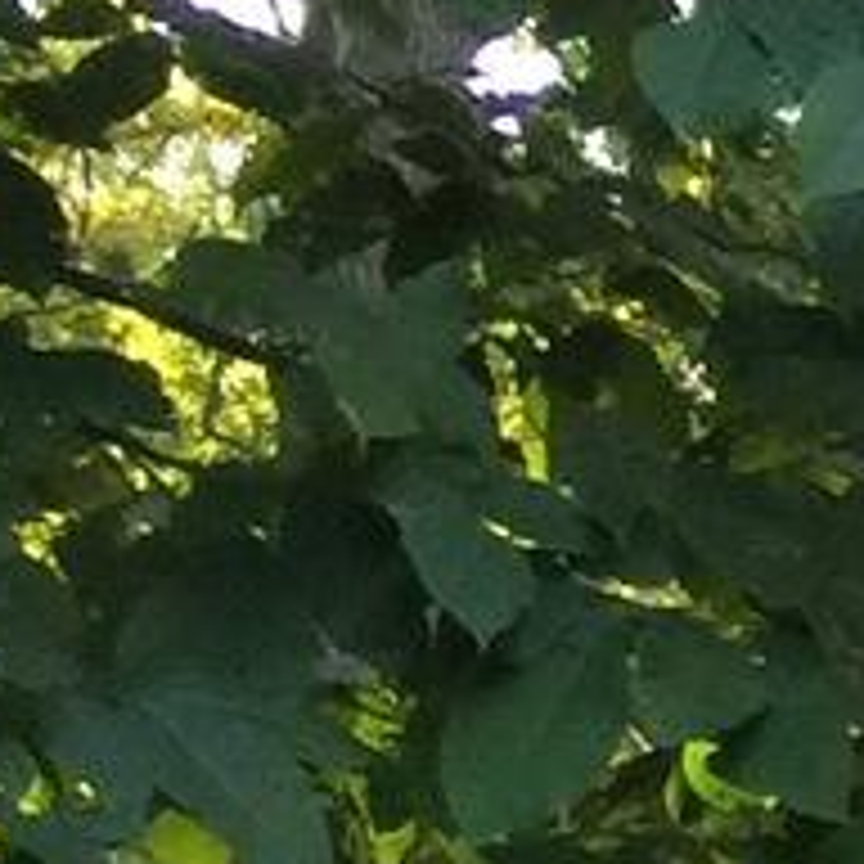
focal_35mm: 273
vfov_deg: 6.4
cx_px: 3969
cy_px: 1152
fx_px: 7709
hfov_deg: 5.3
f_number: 2.2
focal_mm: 4.15
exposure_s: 1/30
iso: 40
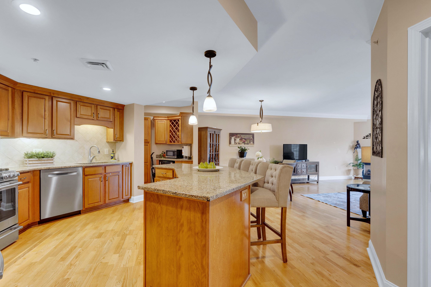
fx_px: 192
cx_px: 206
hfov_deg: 96.7
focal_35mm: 16
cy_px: 151
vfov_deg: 73.7
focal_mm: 15
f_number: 7.1
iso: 250
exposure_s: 1/2
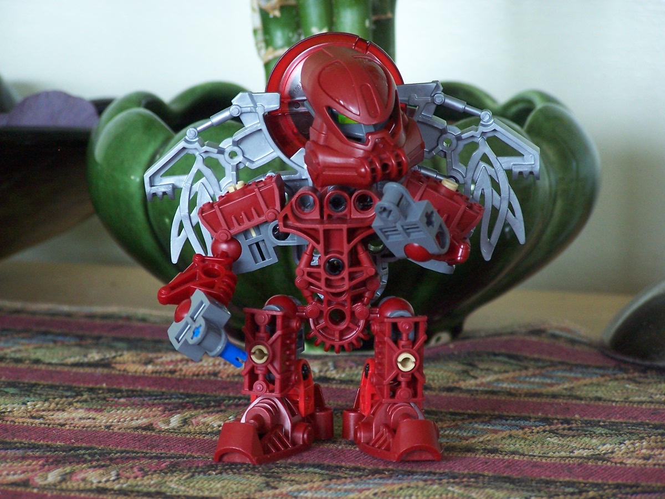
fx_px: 4015
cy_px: 250
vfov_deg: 7.1
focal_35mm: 209
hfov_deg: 9.5
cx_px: 332
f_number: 3.2
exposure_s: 1/8
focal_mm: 34.6
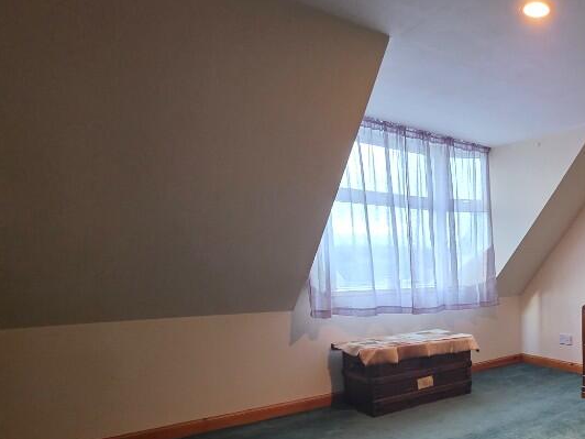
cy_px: 332
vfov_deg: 52.3
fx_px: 422
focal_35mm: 25
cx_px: 560
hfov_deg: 56.4
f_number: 1.9
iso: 500
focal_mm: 2.2
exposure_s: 1/50
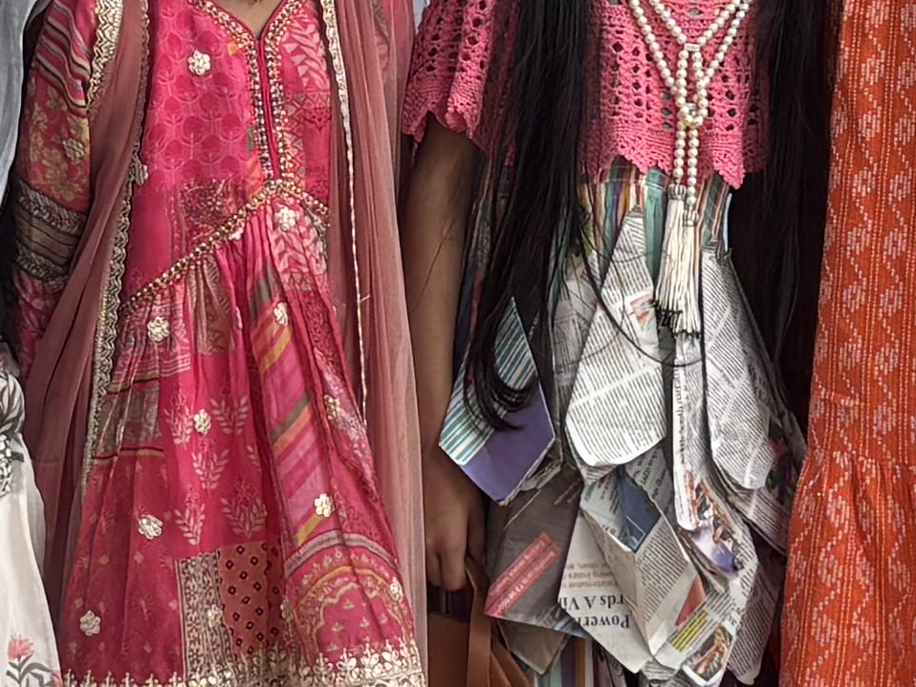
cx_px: 634
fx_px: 4103
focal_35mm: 155
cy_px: -26
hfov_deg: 12.7
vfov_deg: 9.5
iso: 40
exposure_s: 1/100
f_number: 1.6
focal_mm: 5.96
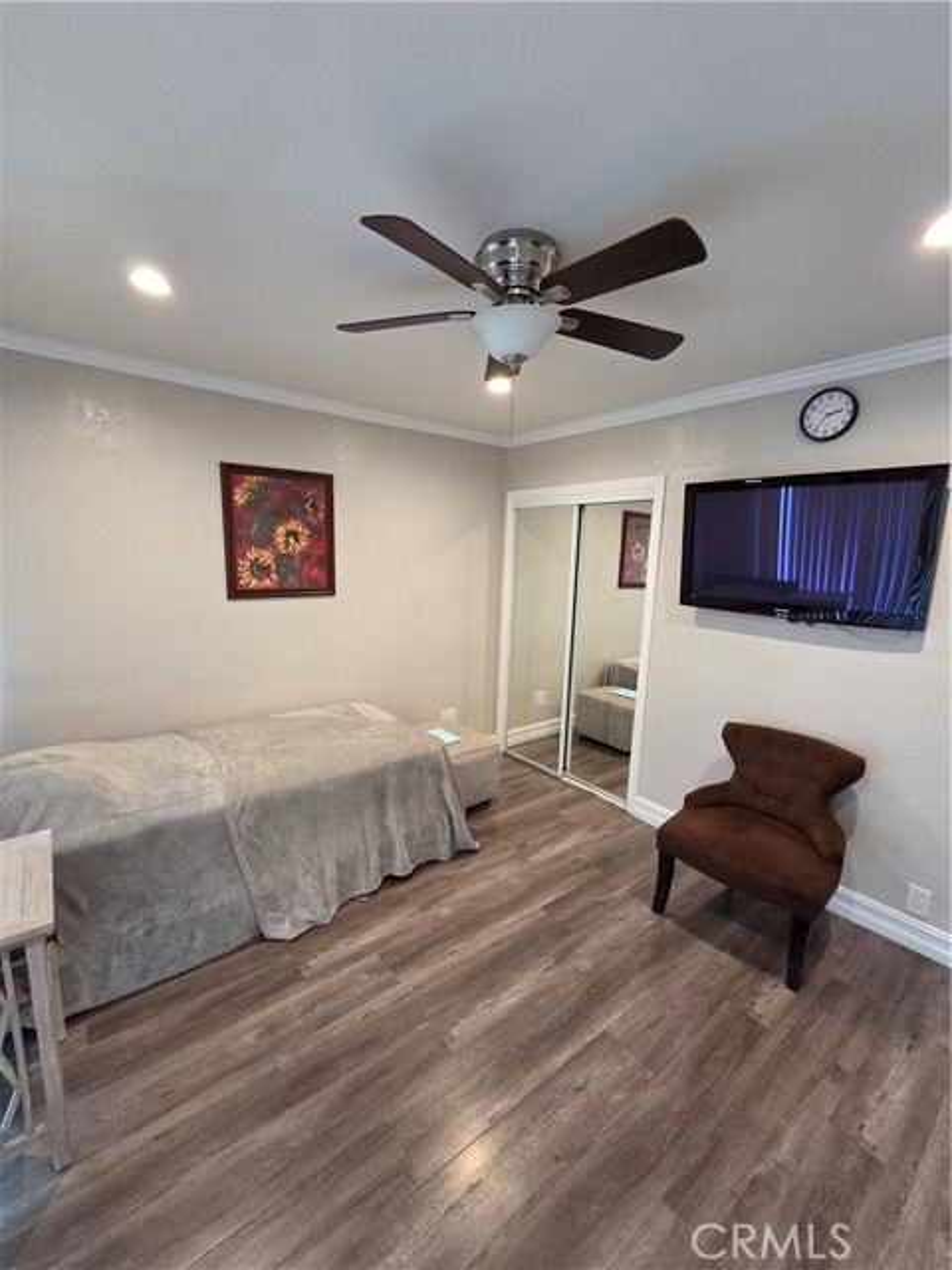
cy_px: 635
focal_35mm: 13
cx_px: 476
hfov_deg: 89.9
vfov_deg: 106.2
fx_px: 477
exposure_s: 1/60
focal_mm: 2.2
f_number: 2.2
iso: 640
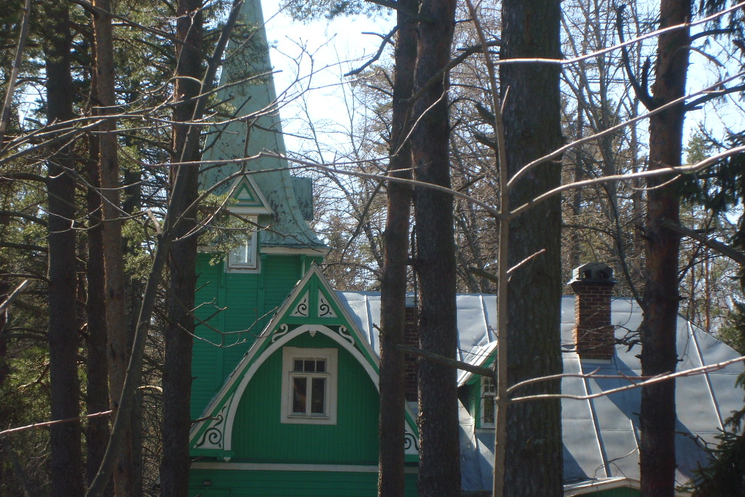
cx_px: 371
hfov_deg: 18.6
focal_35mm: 110
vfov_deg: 12.5
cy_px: 252
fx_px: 2276
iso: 50
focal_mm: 17.4
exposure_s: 1/209
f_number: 4.9
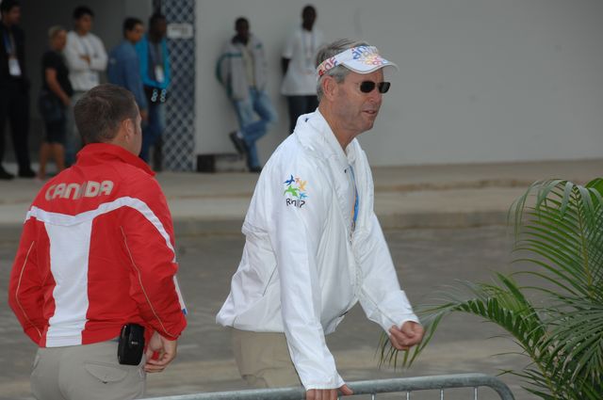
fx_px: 3764
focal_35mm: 225
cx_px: 302
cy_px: 200
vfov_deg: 6.1
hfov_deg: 9.2
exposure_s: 1/125
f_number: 8
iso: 200
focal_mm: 150
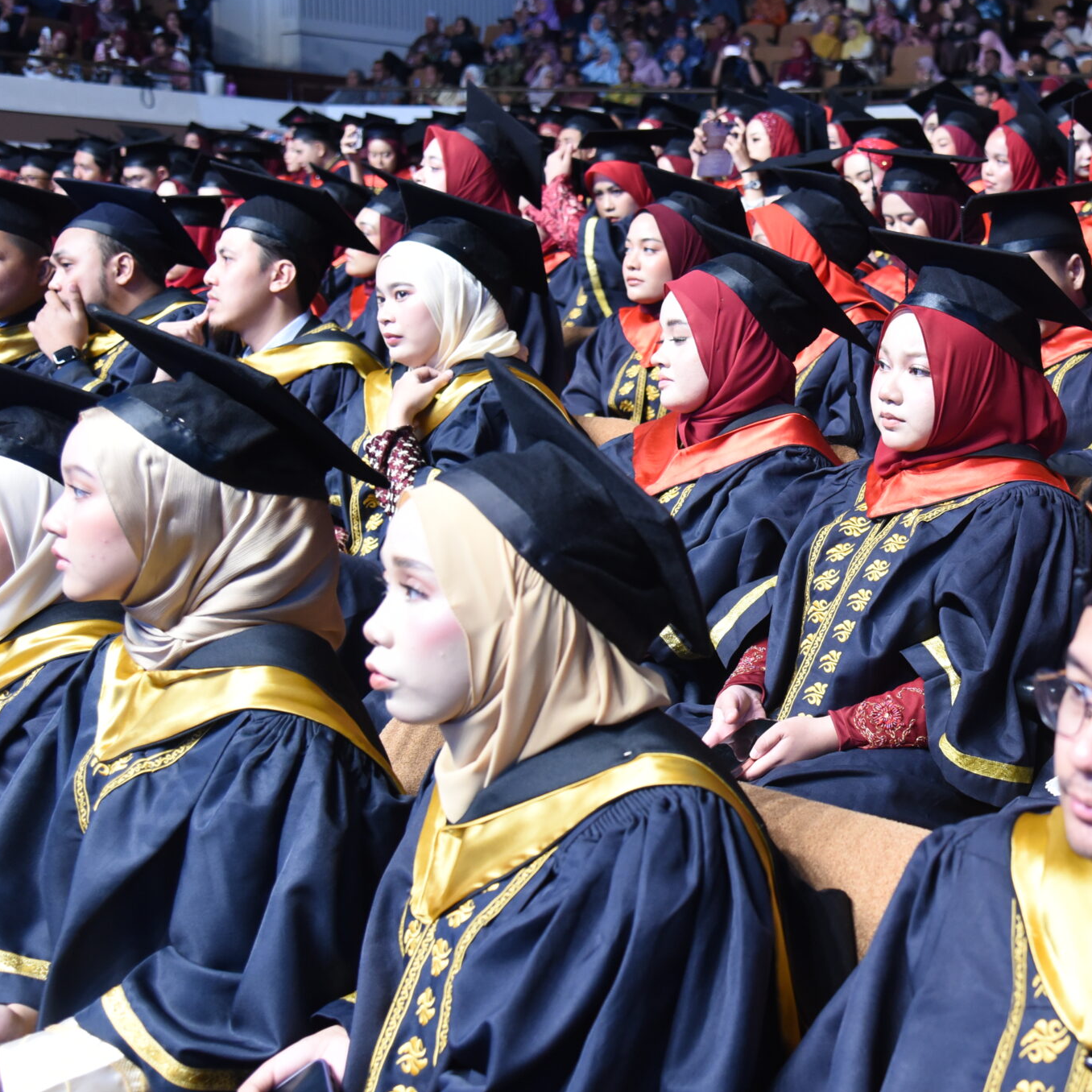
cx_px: 963
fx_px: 2177
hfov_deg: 27.3
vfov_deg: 28.2
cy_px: 521
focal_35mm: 61
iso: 2000
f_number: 4.5
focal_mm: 38
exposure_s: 1/40
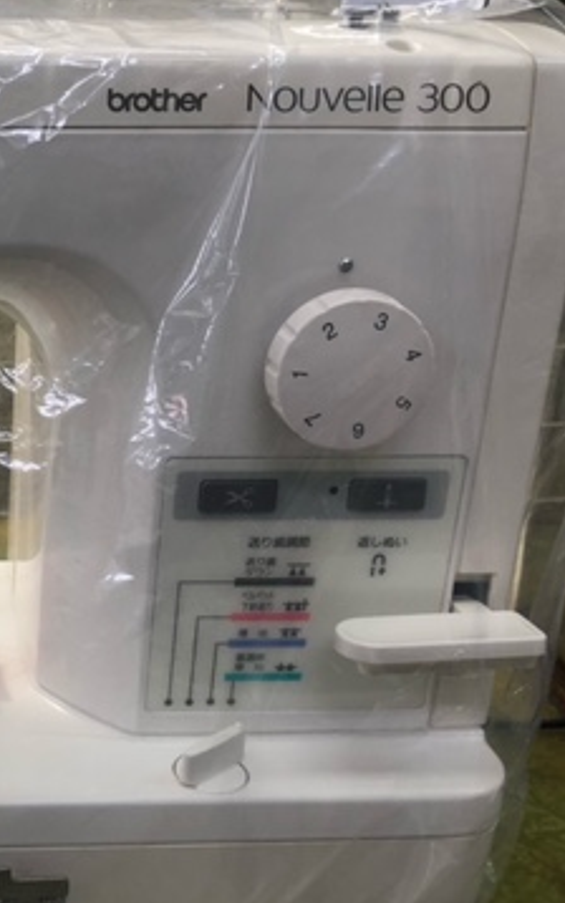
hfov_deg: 22.5
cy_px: 459
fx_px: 1305
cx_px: -111
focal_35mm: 53
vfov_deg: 38.2
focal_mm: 4
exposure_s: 1/50
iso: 25
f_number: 1.8
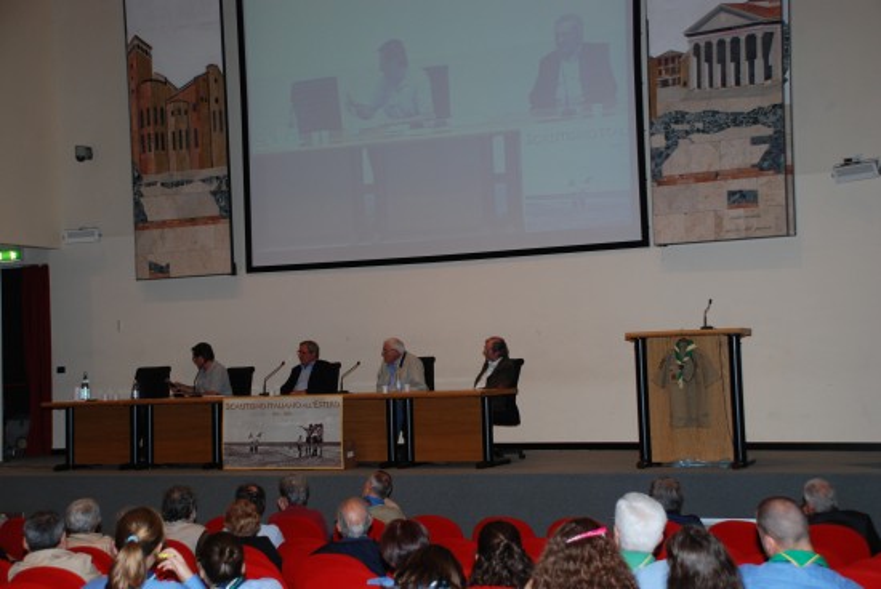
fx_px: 1396
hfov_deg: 35.0
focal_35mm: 57
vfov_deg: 23.8
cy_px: 294
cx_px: 440
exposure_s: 1/60
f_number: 5.6
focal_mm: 38
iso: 400
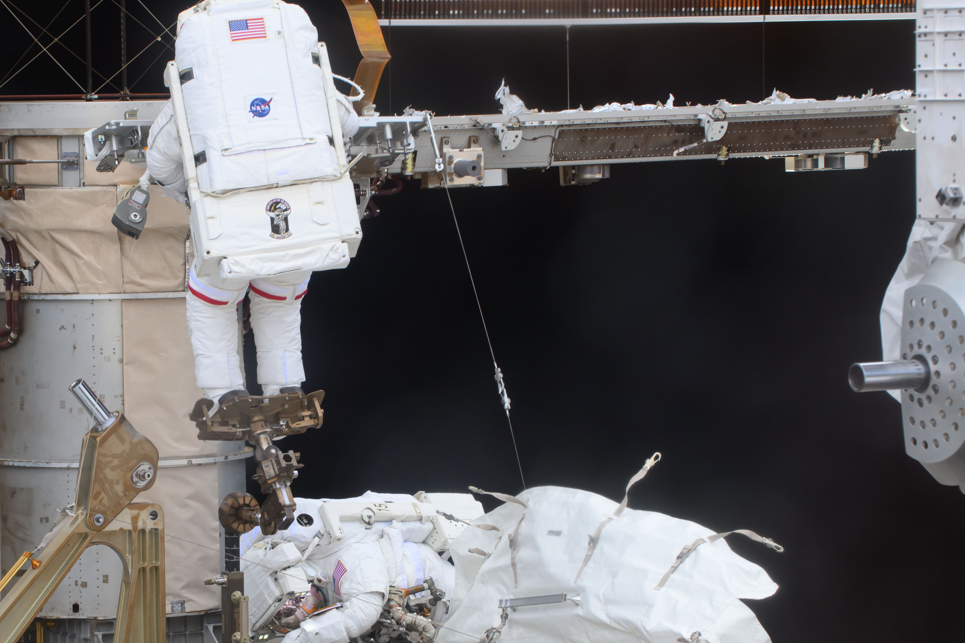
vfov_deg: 7.2
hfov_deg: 10.8
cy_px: 424
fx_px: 5092
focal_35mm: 190
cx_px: 287
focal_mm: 116
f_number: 11
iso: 1000
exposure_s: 1/640
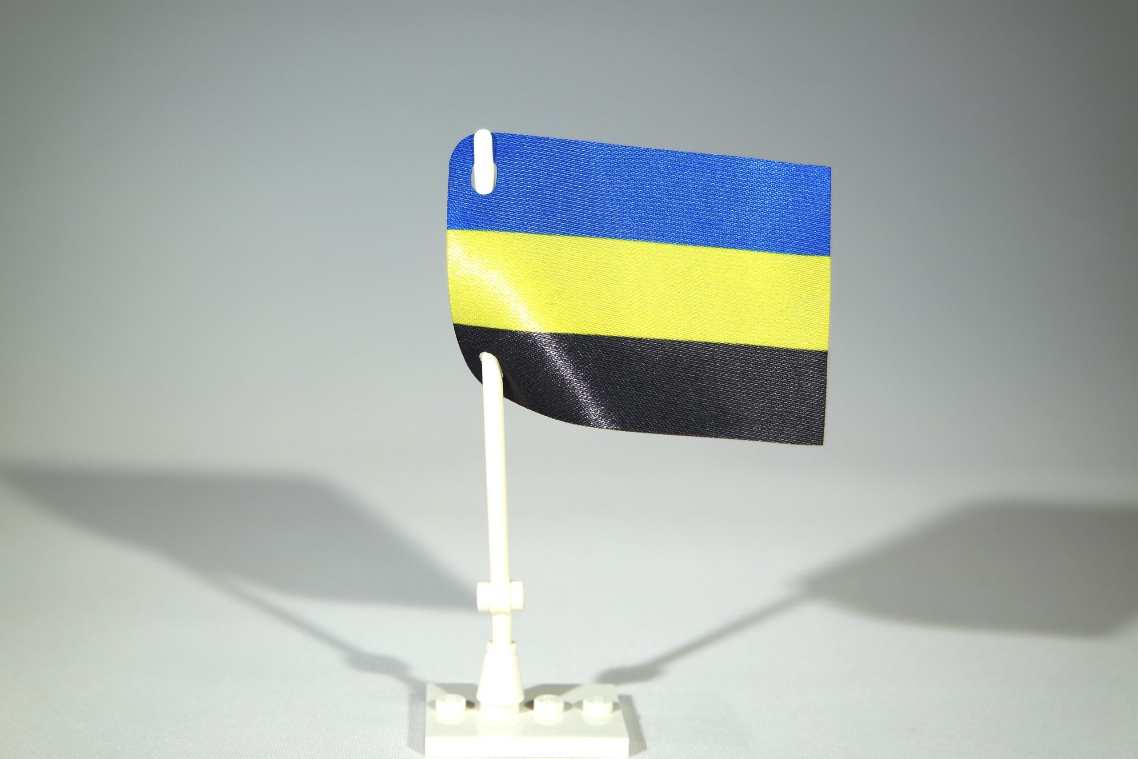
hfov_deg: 37.5
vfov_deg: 25.5
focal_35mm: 53
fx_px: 1675
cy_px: 380
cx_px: 569
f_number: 5
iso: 100
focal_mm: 35
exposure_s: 1/125
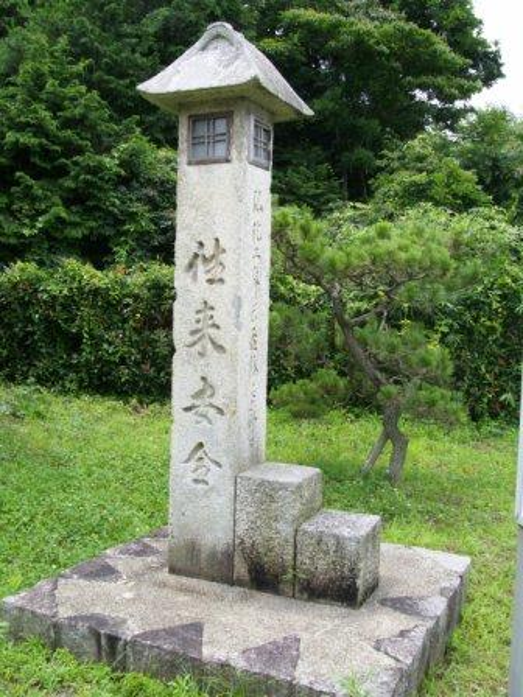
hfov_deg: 39.7
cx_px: 262
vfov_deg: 51.4
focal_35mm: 36
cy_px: 348
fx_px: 725
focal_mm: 6
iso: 80
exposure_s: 1/250
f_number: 4.8
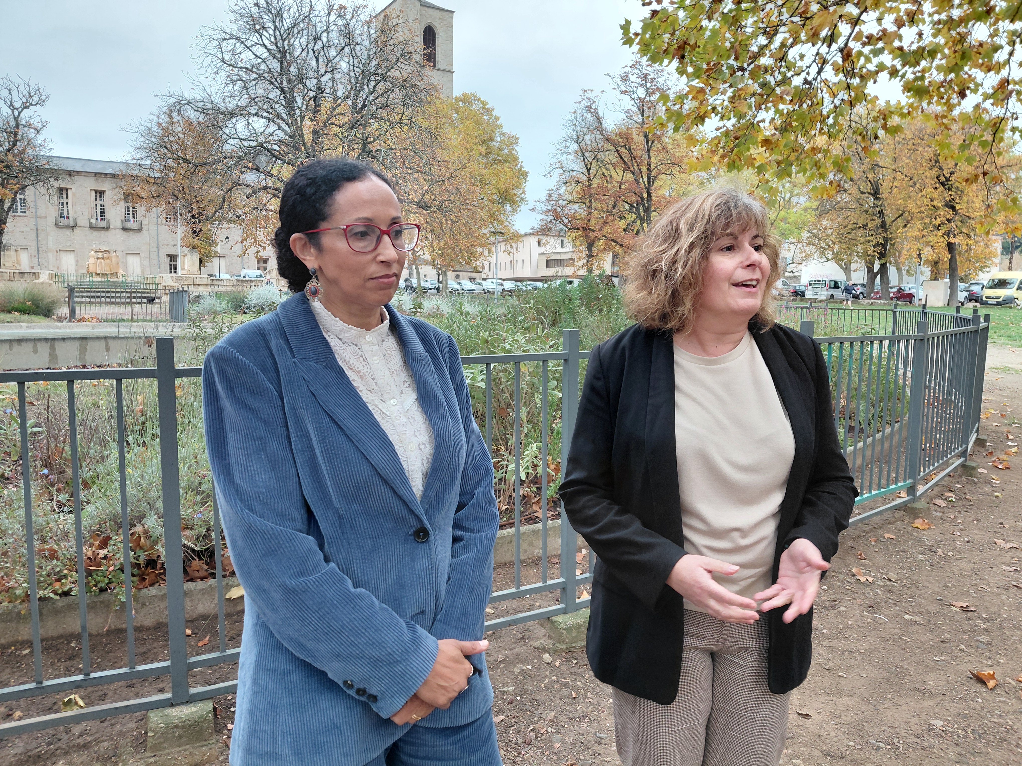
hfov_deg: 69.4
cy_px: 383
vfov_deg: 54.9
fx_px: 738
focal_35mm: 25
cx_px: 511
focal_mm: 4.69
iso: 160
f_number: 1.8
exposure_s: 1/100
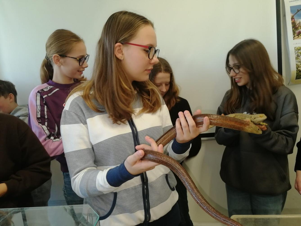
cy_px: 113
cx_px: 150
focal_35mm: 27
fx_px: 235
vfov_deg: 51.4
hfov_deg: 65.3
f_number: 2.2
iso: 125
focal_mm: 3.95
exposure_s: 1/50
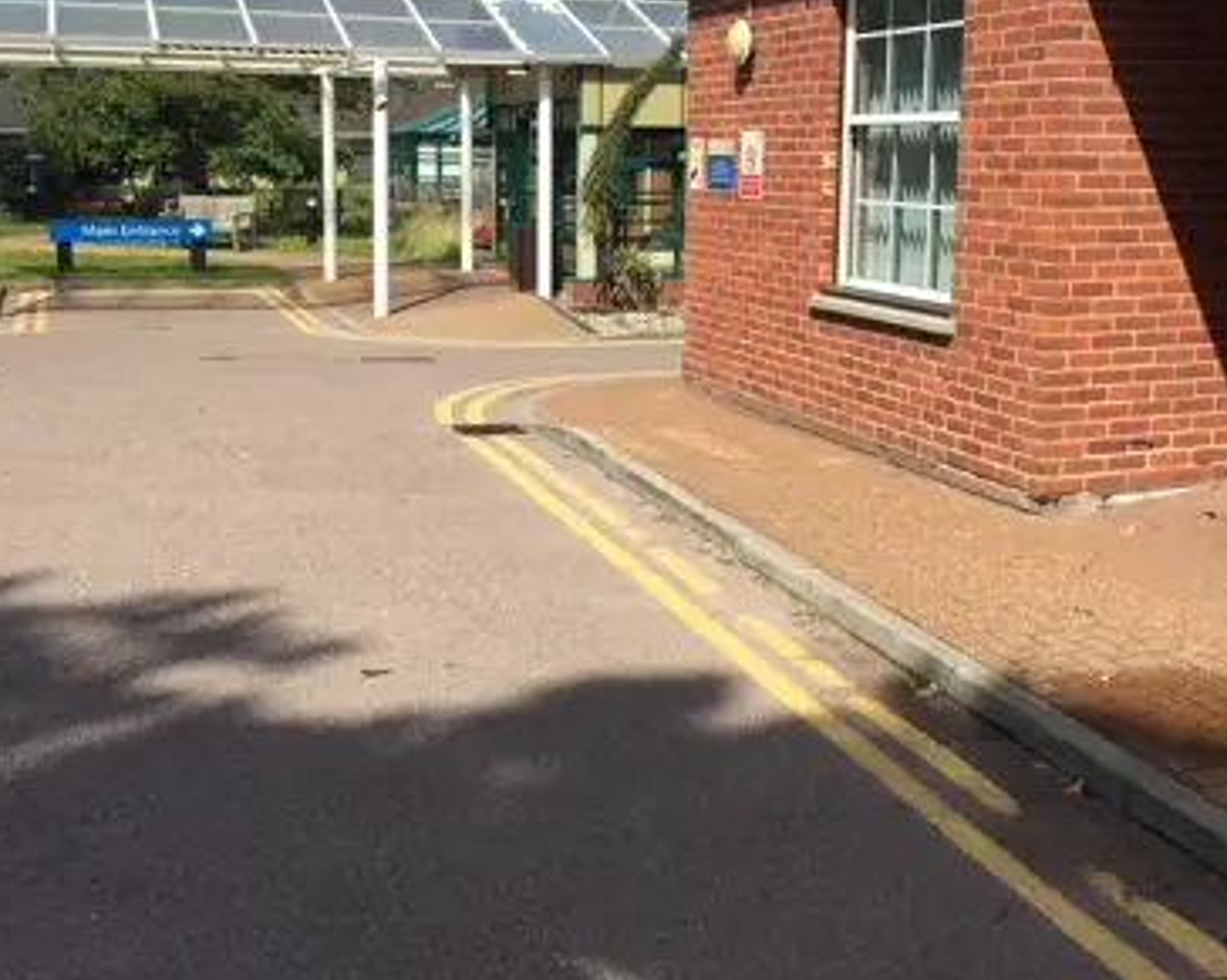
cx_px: 731
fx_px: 1525
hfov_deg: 43.6
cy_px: 372
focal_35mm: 42
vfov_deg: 35.5
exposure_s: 1/2083
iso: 32
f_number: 2.2
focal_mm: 4.15
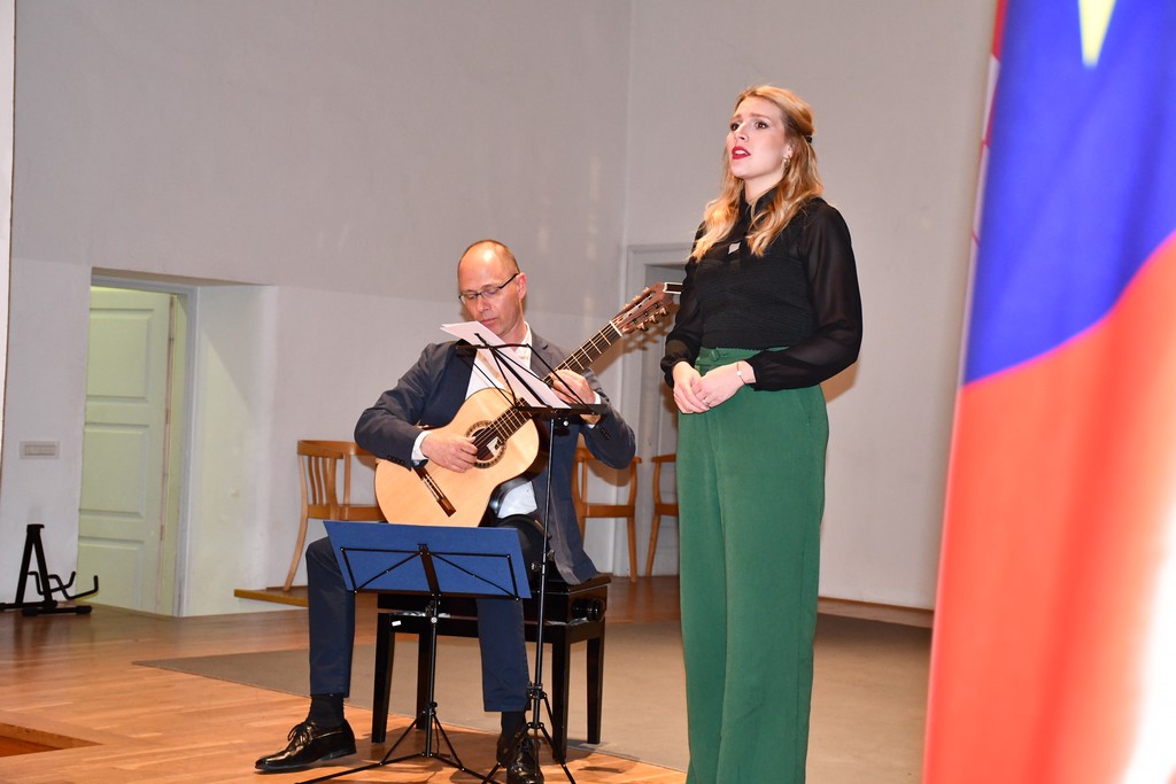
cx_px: 588
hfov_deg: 33.4
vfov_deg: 22.6
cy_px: 392
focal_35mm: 60
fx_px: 1960
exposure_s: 1/60
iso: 2000
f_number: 4.5
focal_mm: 40
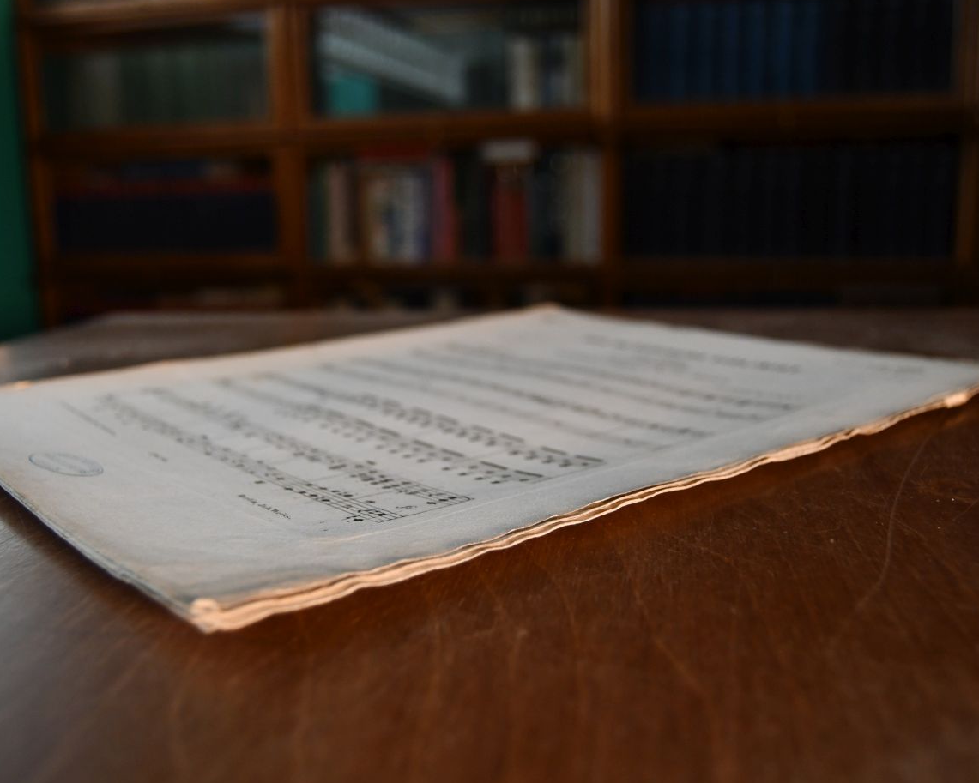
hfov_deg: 47.9
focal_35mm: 38
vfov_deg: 39.2
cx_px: 461
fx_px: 1101
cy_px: 391
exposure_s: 1/125
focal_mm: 22
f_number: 3.5
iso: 1100
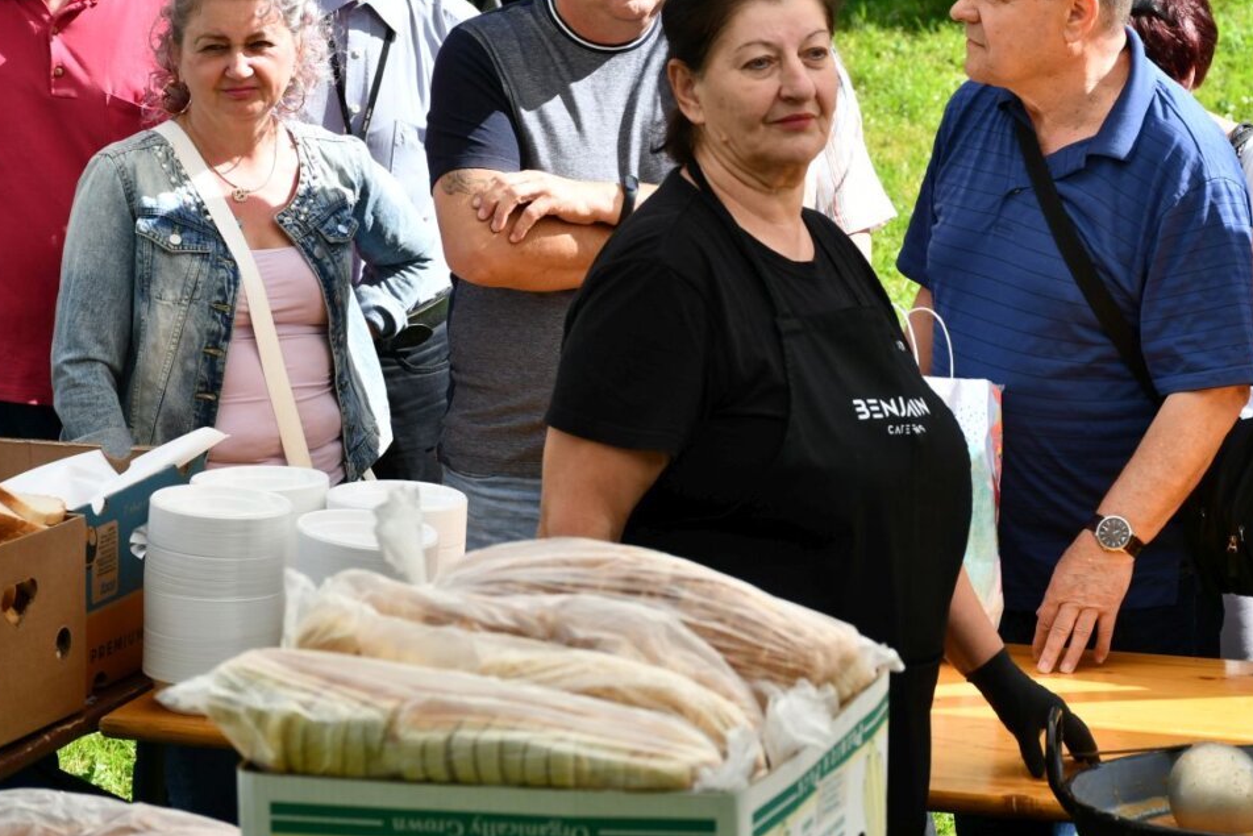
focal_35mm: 139
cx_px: 770
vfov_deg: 9.9
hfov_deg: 14.7
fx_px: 4838
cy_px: 390
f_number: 8
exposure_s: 1/250
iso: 200
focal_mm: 70
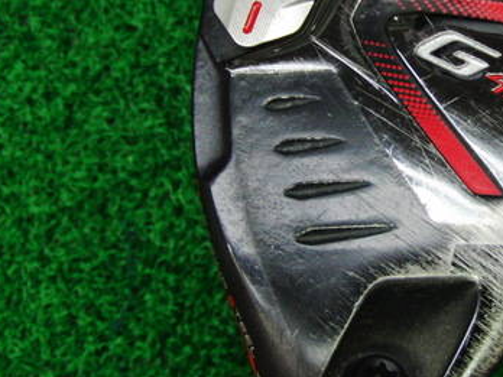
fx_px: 988
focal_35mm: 68
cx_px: 444
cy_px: 116
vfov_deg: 21.5
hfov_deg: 27.6
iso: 400
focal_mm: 6.42
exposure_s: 1/60
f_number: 3.6
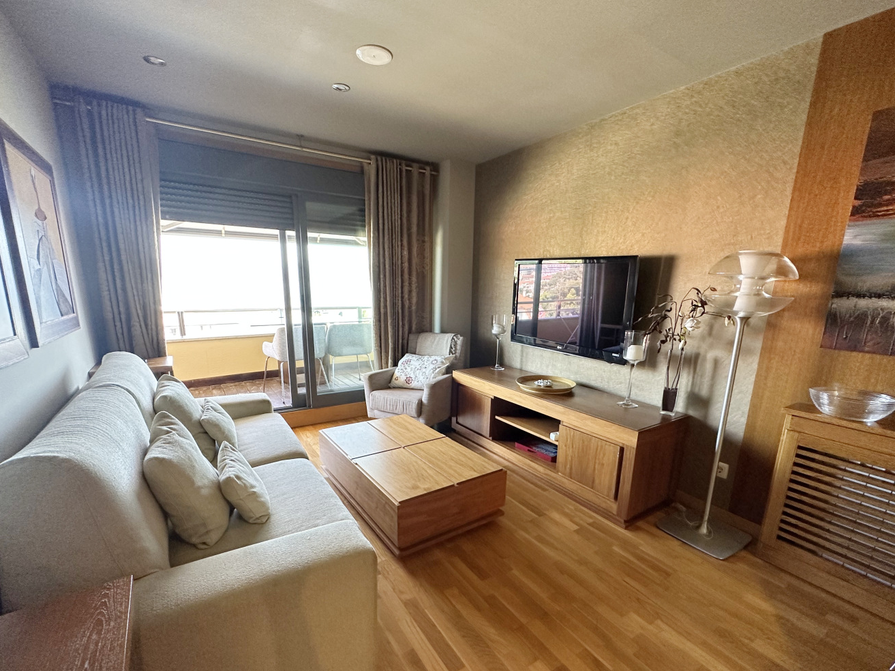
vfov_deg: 77.6
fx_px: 414
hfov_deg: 94.5
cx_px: 458
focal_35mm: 16
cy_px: 382
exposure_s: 1/100
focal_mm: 2.22
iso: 250
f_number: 2.2
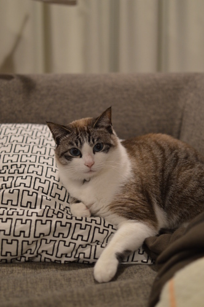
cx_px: 102
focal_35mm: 52
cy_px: 154
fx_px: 447
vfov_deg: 37.9
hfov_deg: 25.7
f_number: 1.8
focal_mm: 35
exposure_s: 1/60
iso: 720
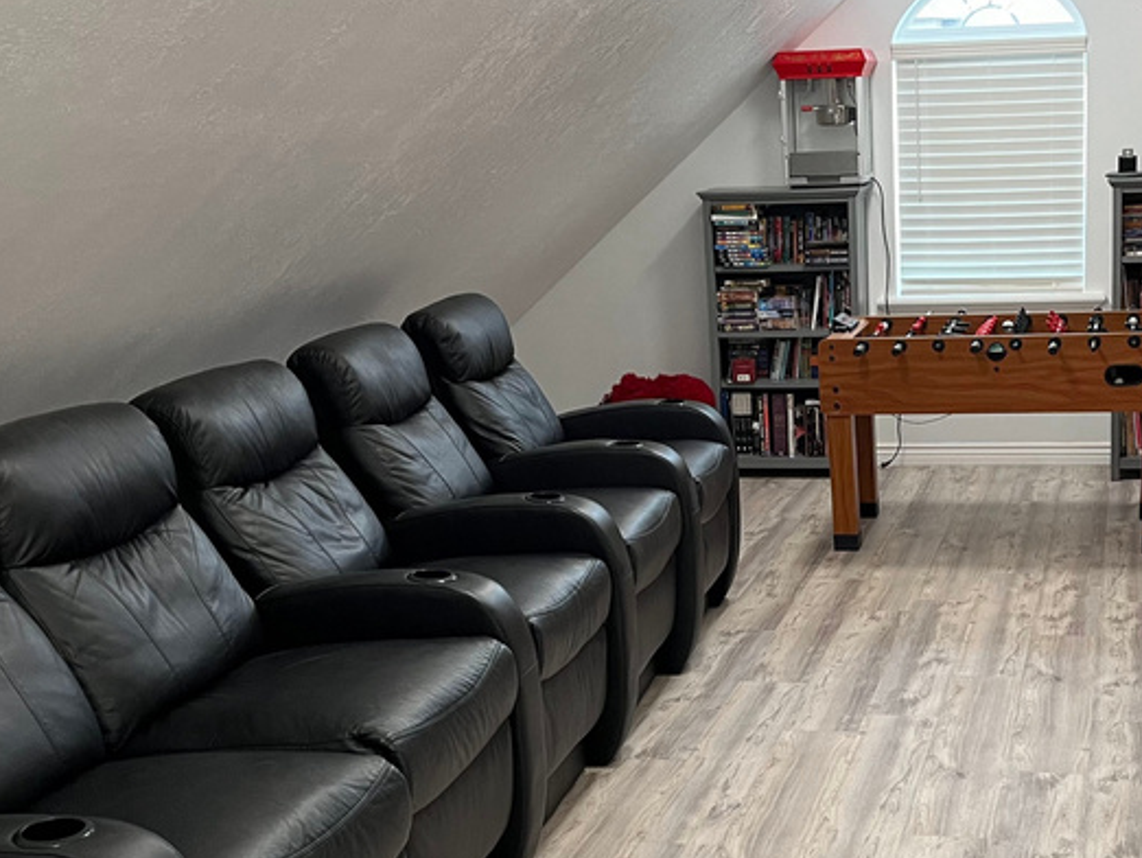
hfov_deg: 36.9
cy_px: 556
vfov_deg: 28.4
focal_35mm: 51
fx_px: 1683
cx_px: 801
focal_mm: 5.1
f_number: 1.6
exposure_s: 1/60
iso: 125
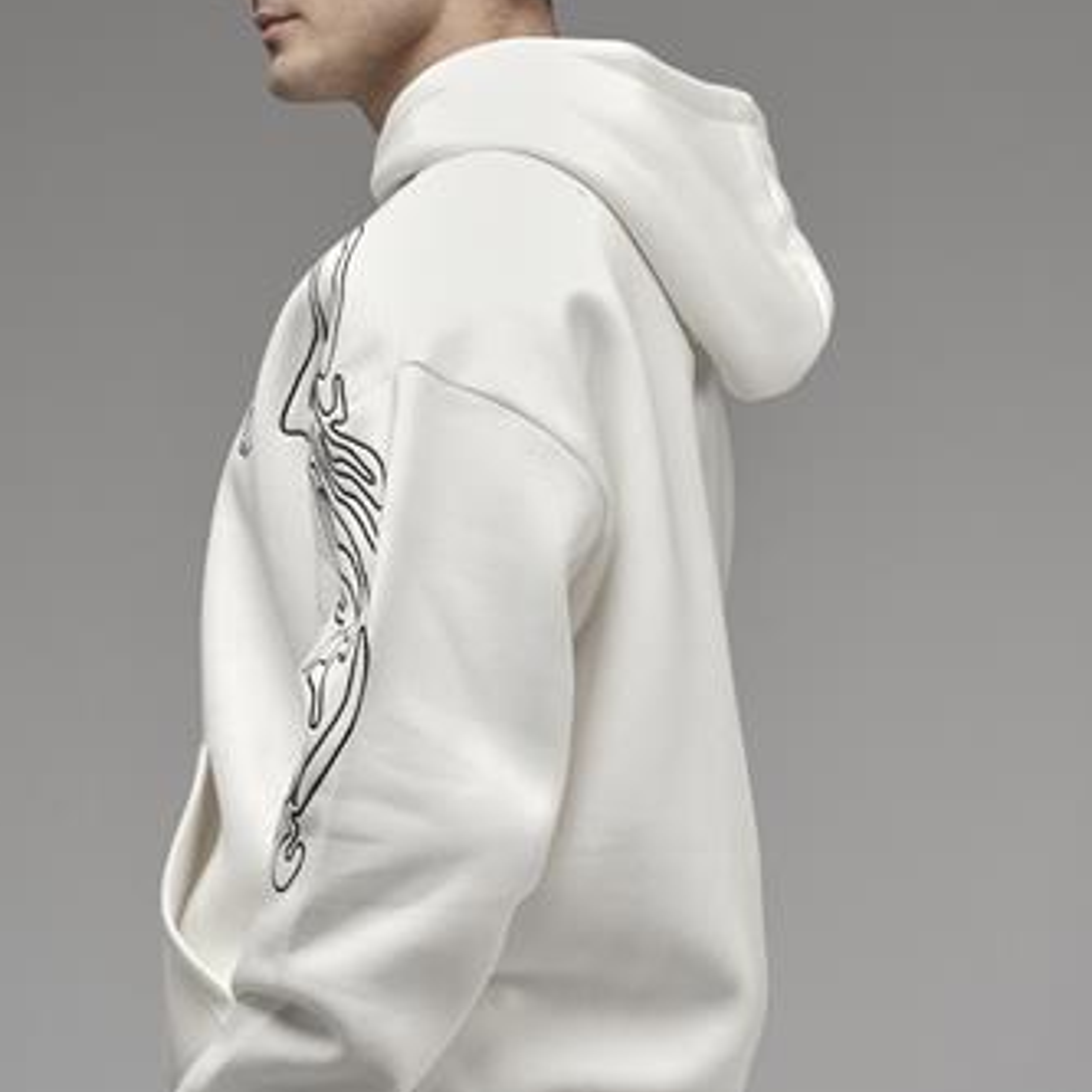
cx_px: 498
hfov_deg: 15.2
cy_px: 498
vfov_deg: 15.2
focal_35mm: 115
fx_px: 4104
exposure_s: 1/125
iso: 64
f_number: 7.1
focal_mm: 50
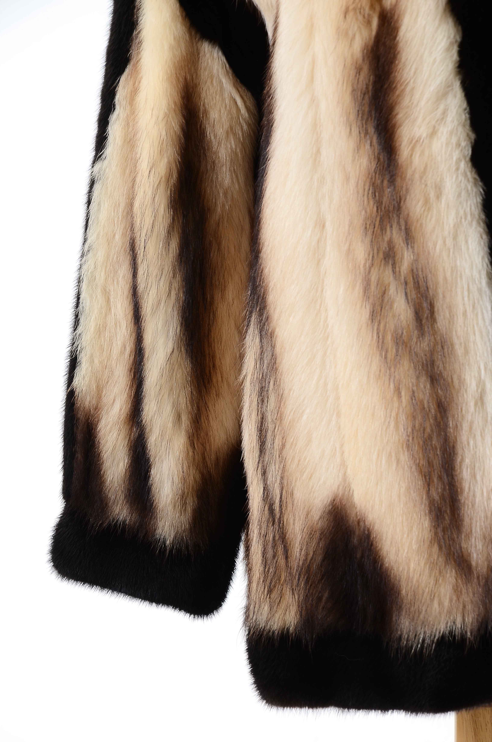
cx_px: 246
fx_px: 3243
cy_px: 371
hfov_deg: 8.7
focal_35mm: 158
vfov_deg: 13.1
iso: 160
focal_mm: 105
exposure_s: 1/80
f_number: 8
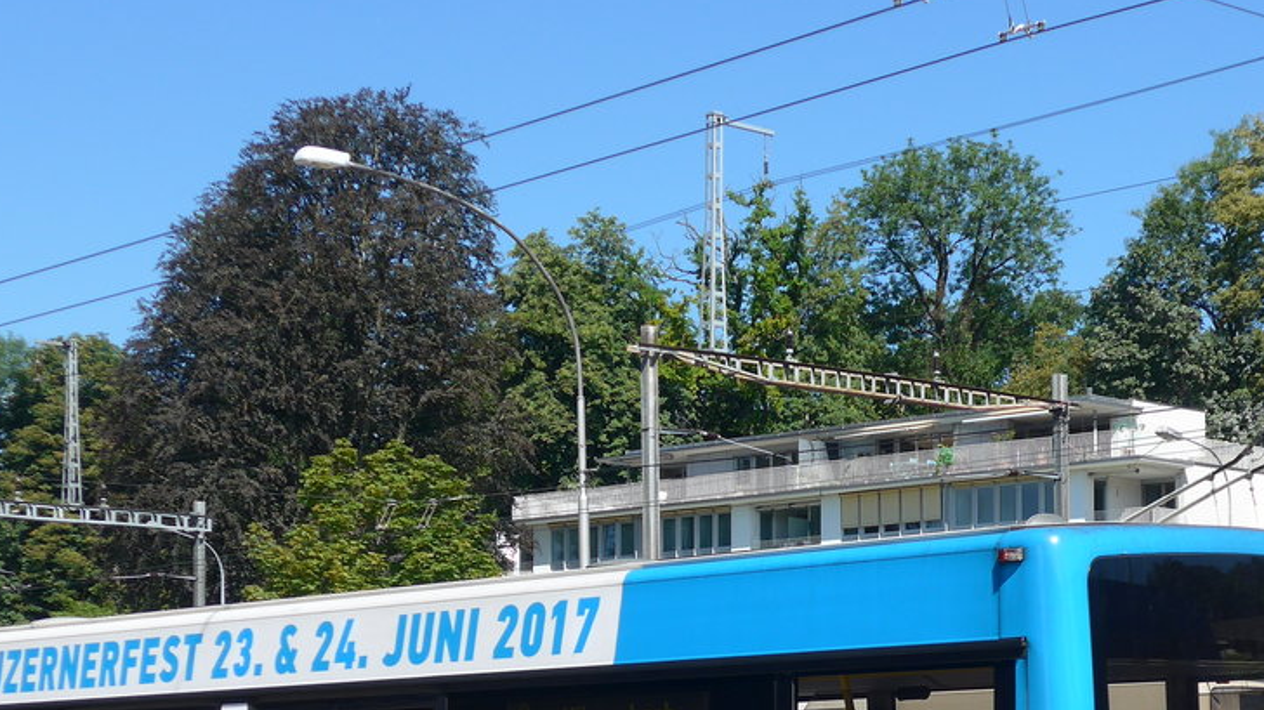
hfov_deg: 24.1
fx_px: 2949
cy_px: 715
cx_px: 793
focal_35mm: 88
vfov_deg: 13.5
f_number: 3.2
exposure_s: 1/800
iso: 80
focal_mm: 10.1
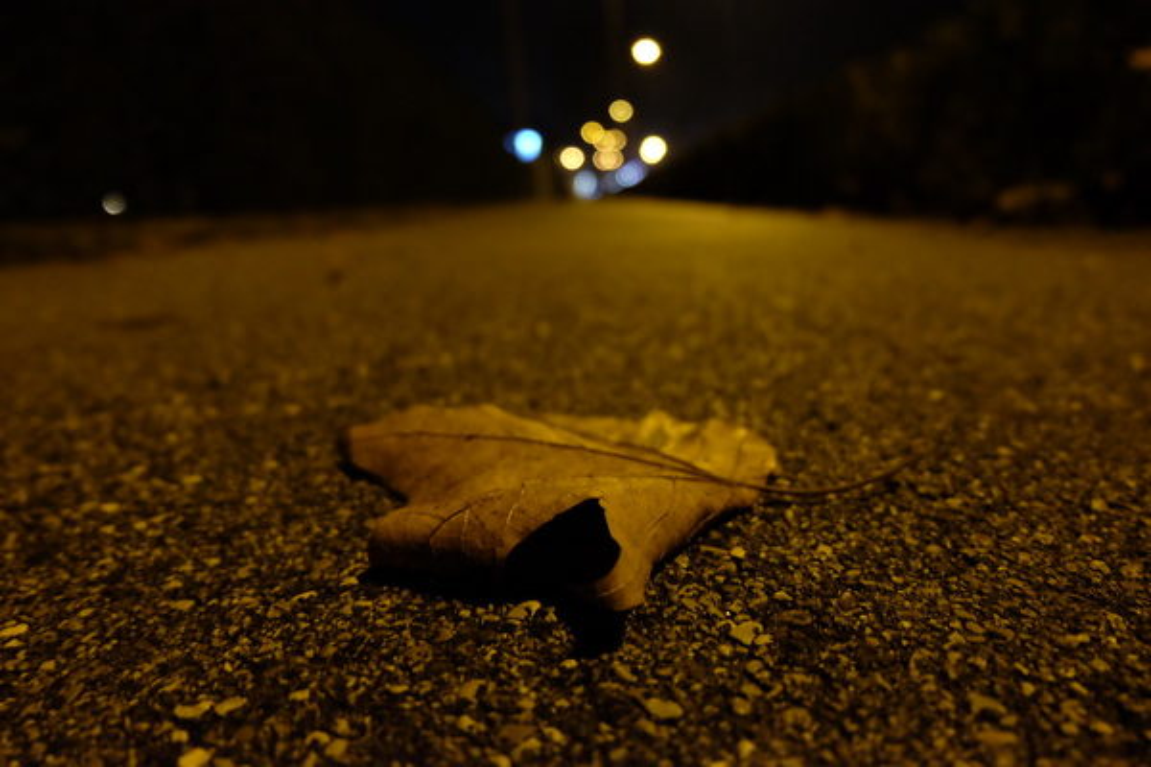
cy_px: 384
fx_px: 767
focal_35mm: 24
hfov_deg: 73.7
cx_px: 576
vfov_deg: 53.1
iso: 4000
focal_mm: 16
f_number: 3.5
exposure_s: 1/8
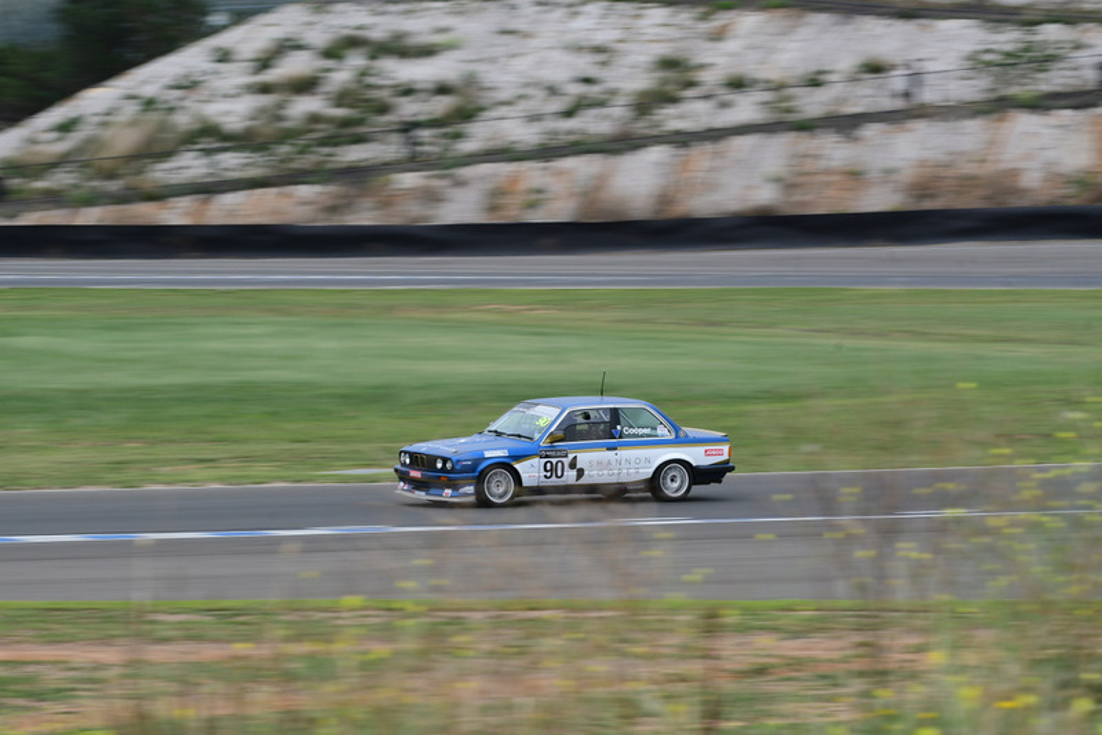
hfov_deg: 6.9
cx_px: 551
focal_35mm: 300
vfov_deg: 4.6
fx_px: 9186
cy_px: 368
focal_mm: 200
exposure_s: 1/100
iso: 200
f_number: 13
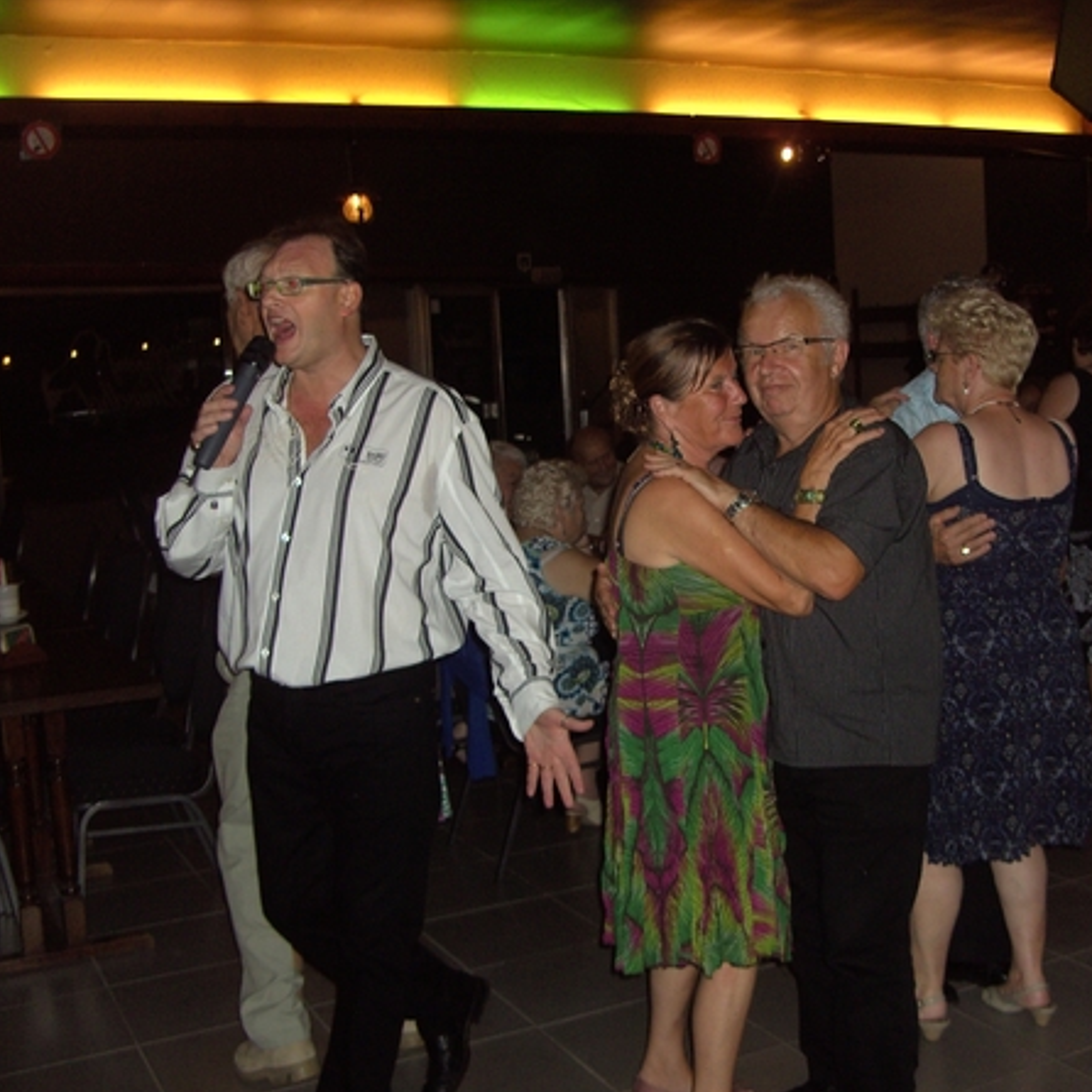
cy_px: 548
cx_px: 698
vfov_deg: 38.3
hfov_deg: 38.0
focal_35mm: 44
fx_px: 1570
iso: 100
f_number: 2.8
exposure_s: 1/50
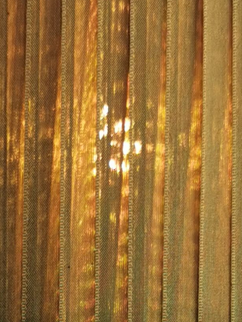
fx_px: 1463
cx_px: 103
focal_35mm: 157
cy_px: 406
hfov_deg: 9.5
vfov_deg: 12.2
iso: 50
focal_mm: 5.56
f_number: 1.6
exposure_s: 1/138
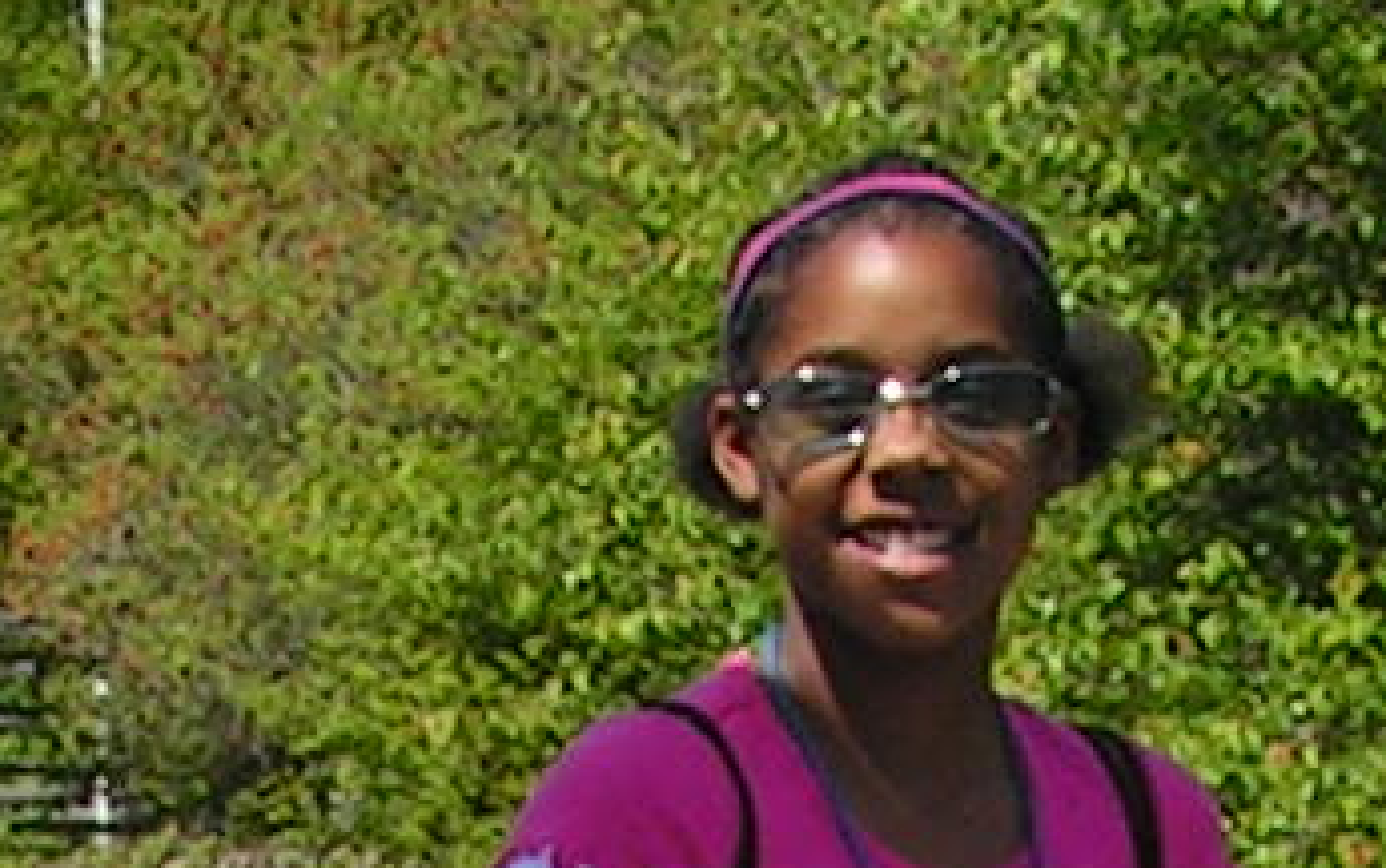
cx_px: 868
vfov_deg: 4.8
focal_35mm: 265
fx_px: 10015
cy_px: 2198
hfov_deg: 7.9
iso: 50
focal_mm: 6.3
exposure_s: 1/320
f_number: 5.6
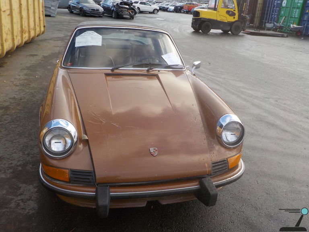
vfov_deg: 46.8
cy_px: 116
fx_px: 268
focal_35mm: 30
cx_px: 154
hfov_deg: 60.0
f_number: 3.3
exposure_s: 1/250
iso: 125
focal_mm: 4.1
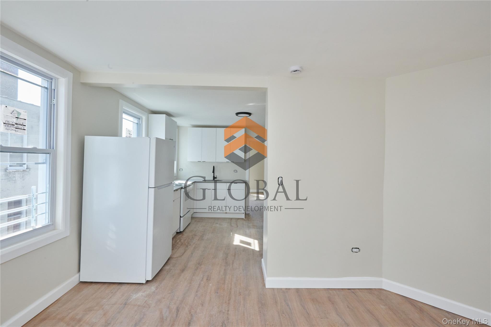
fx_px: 218
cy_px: 164
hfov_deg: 96.7
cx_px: 246
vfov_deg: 73.7
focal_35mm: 16
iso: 1600
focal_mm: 16
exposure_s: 1/80
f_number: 16
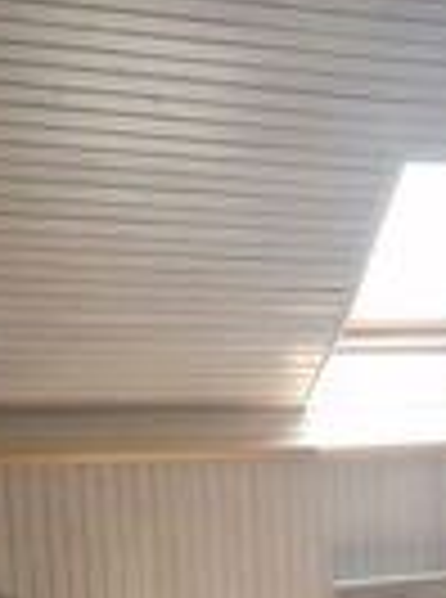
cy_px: 704
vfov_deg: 21.1
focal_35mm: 87
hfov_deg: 16.7
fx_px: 1502
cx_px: 369
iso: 80
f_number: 1.8
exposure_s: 1/100
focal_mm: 4.75
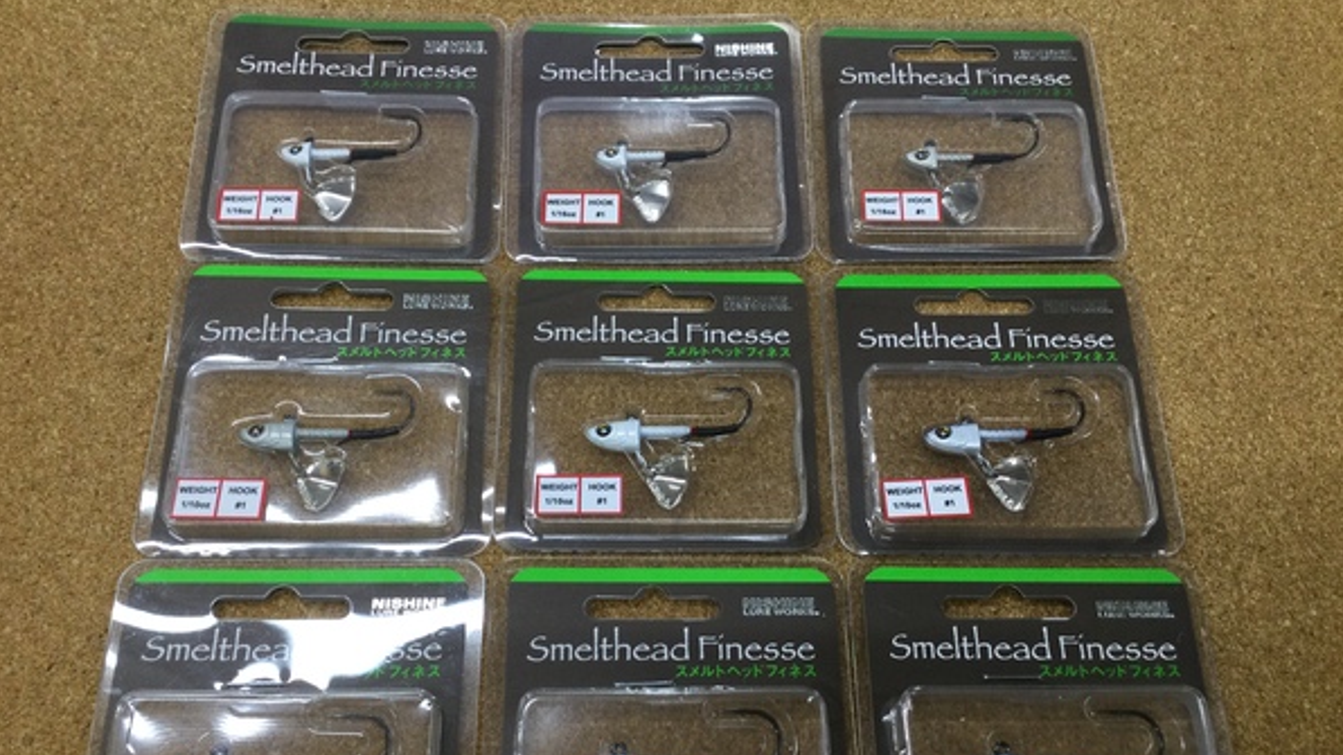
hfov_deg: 58.0
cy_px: 453
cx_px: 672
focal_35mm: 34
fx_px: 1211
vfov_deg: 34.5
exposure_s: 1/30
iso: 25
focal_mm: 3.3
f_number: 2.4
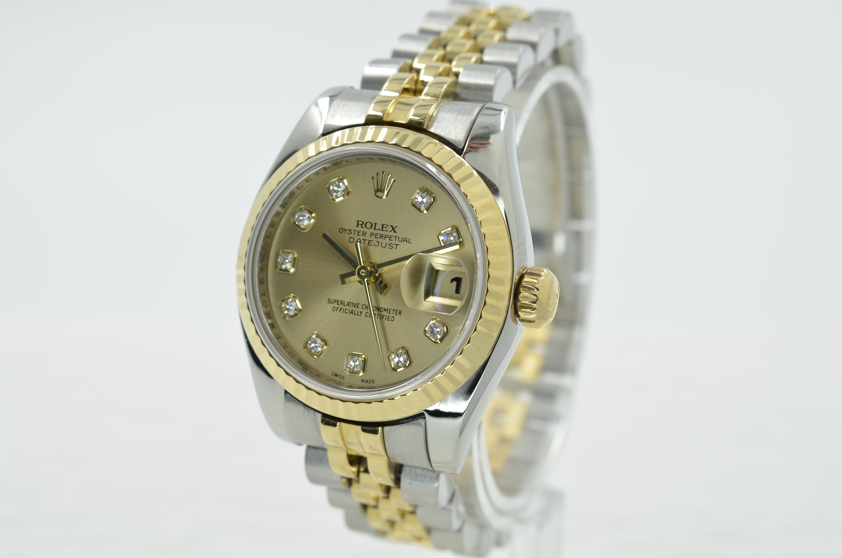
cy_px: 279
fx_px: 1400
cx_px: 421
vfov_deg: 22.5
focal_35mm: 60
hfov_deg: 33.5
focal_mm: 40
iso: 100
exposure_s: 1/13
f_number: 13
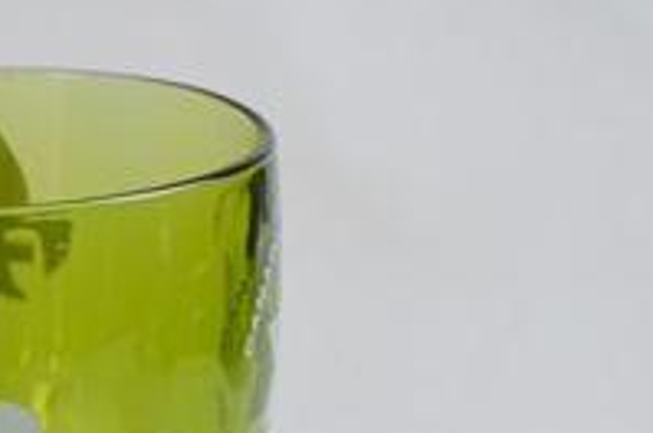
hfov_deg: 14.2
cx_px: -308
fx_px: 2463
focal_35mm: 136
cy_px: 587
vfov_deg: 9.8
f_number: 5.6
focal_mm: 30
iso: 220
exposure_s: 1/125
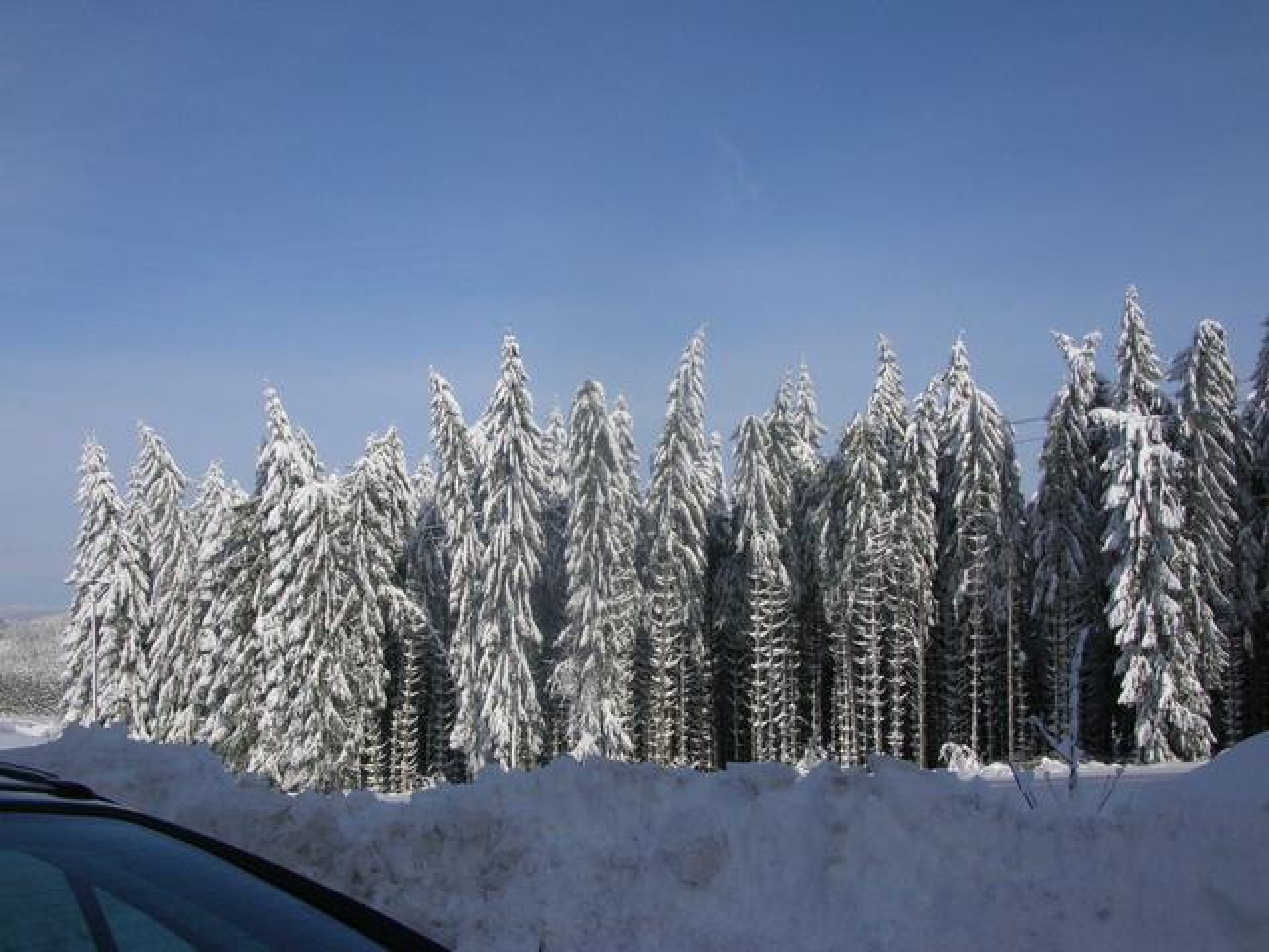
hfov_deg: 52.6
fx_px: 1283
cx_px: 634
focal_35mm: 35
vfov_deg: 40.7
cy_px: 476
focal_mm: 5.8
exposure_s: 1/932
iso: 71
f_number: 5.6
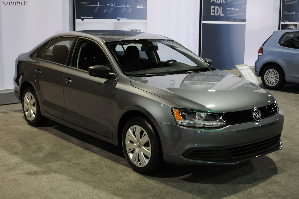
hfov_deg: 41.2
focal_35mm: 48
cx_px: 150
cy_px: 100
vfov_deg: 28.0
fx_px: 398
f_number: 4.8
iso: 800
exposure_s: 1/25
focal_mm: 32
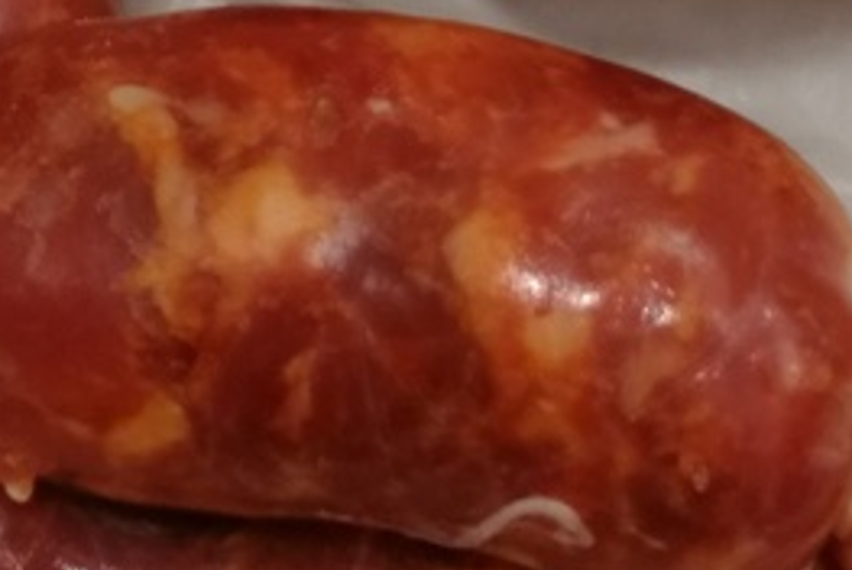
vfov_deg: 6.7
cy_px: -1098
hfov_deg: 11.0
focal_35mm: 187
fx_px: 4431
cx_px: 321
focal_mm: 3.95
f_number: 1.8
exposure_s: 1/50
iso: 64
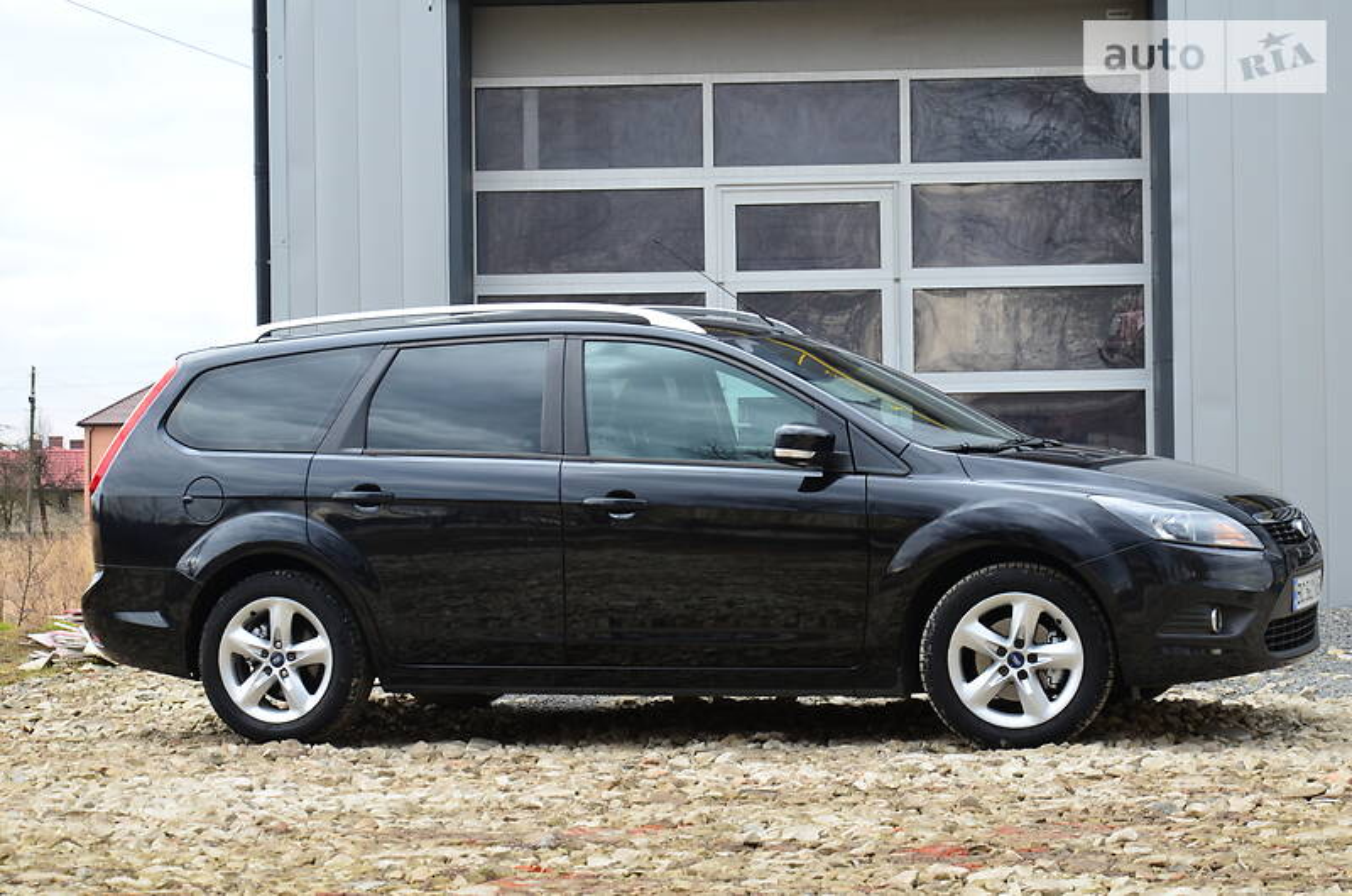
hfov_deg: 23.4
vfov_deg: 15.6
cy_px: 448
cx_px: 676
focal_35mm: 87
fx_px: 3261
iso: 400
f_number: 9
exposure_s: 1/40
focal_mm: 58
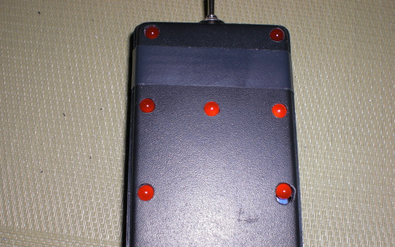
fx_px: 452
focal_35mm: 42
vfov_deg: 30.5
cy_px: 143
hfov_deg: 47.2
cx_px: 199
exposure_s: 1/60
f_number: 5.6
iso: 64
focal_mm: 6.3
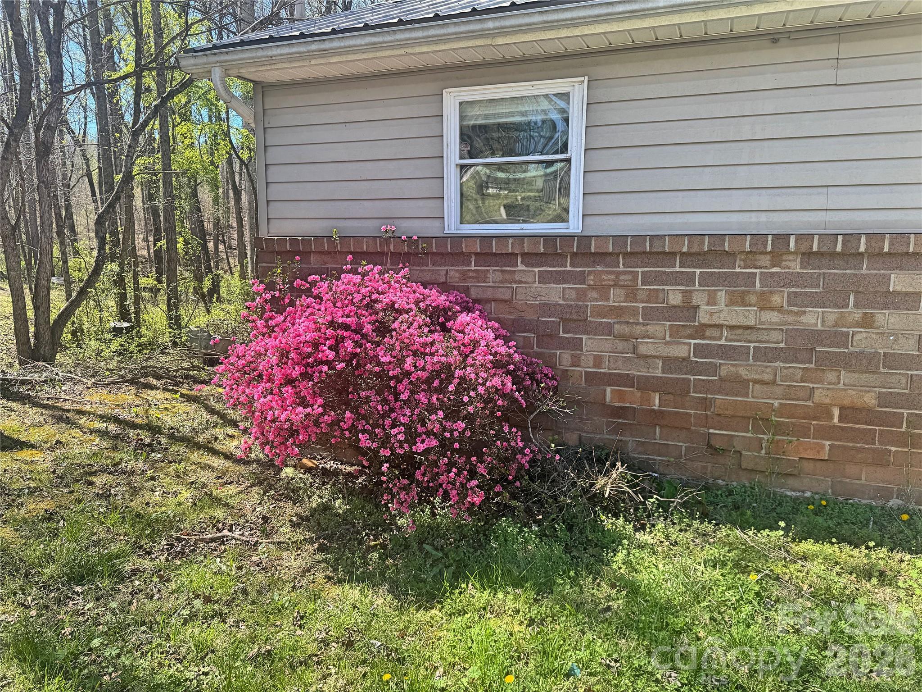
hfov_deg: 71.6
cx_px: 461
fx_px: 639
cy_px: 346
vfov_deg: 56.8
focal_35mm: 24
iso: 80
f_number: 1.78
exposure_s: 1/832
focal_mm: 6.76
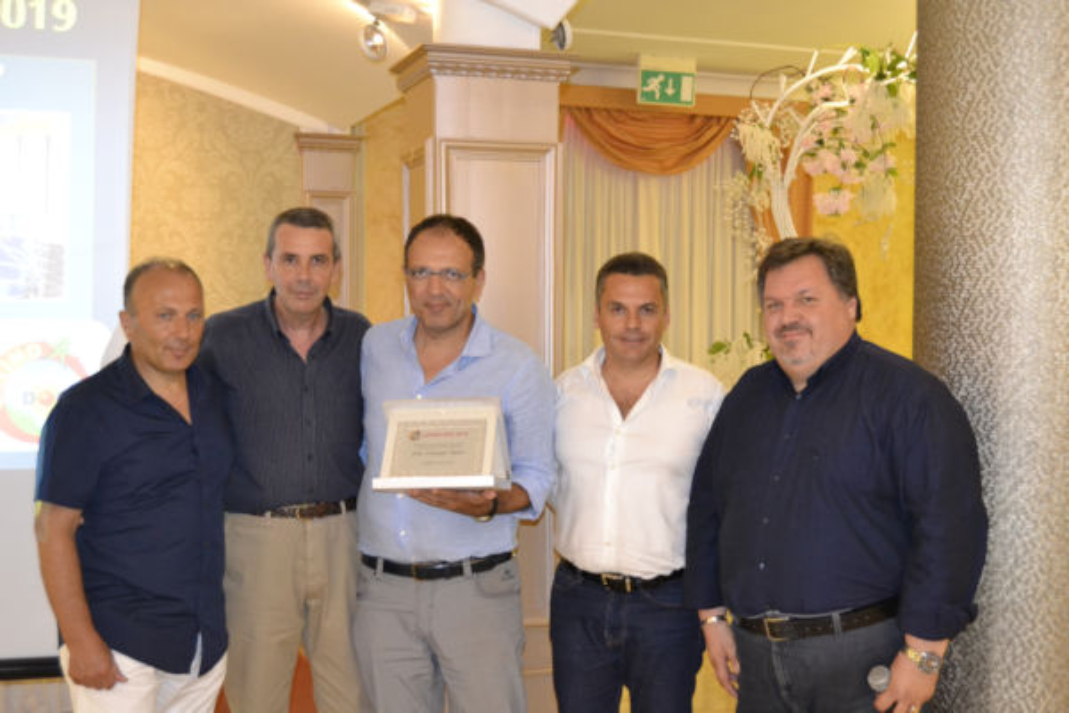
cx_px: 534
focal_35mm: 48
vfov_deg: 28.1
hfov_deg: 41.1
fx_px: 1425
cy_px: 356
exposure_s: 1/60
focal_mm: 32
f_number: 4.5
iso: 2800
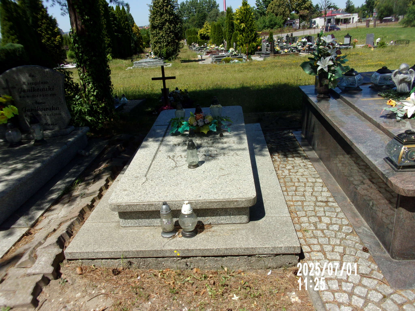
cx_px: 208
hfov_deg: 63.4
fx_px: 336
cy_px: 156
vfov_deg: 49.7
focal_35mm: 28
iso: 80
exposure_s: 1/100
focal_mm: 5.1
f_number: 10.8
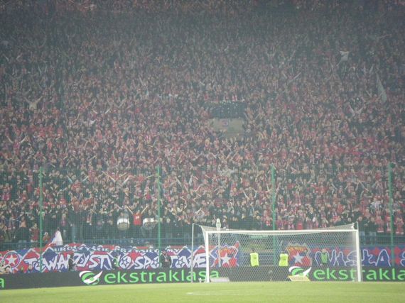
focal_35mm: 197
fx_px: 2304
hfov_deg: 10.0
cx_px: 202
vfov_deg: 7.5
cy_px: 152
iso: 800
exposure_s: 1/80
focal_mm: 32.5
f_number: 4.6
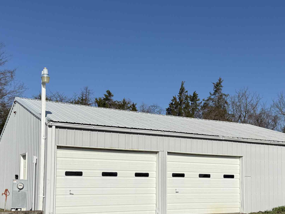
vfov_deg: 31.1
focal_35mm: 46
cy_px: 154
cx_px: 161
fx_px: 379
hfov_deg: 41.2
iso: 80
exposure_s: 1/9091
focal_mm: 6.76
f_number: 1.78
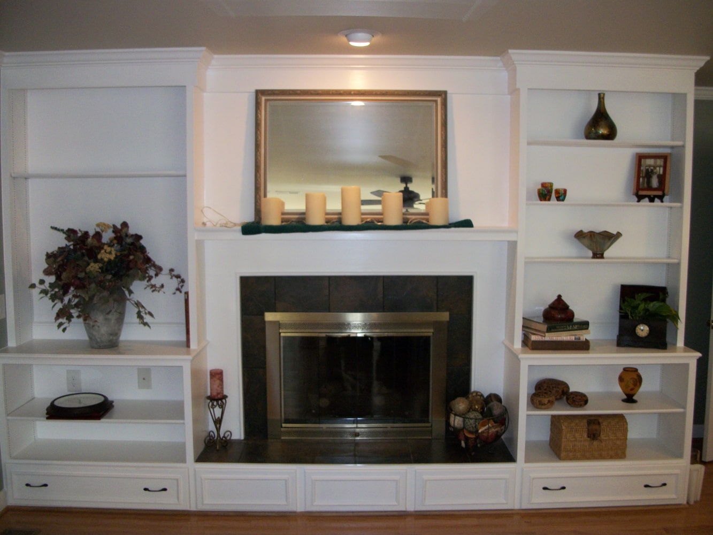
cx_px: 356
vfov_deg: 44.2
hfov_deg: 56.8
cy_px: 268
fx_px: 659
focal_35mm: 32
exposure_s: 1/30
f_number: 2.9
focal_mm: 5.7
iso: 160
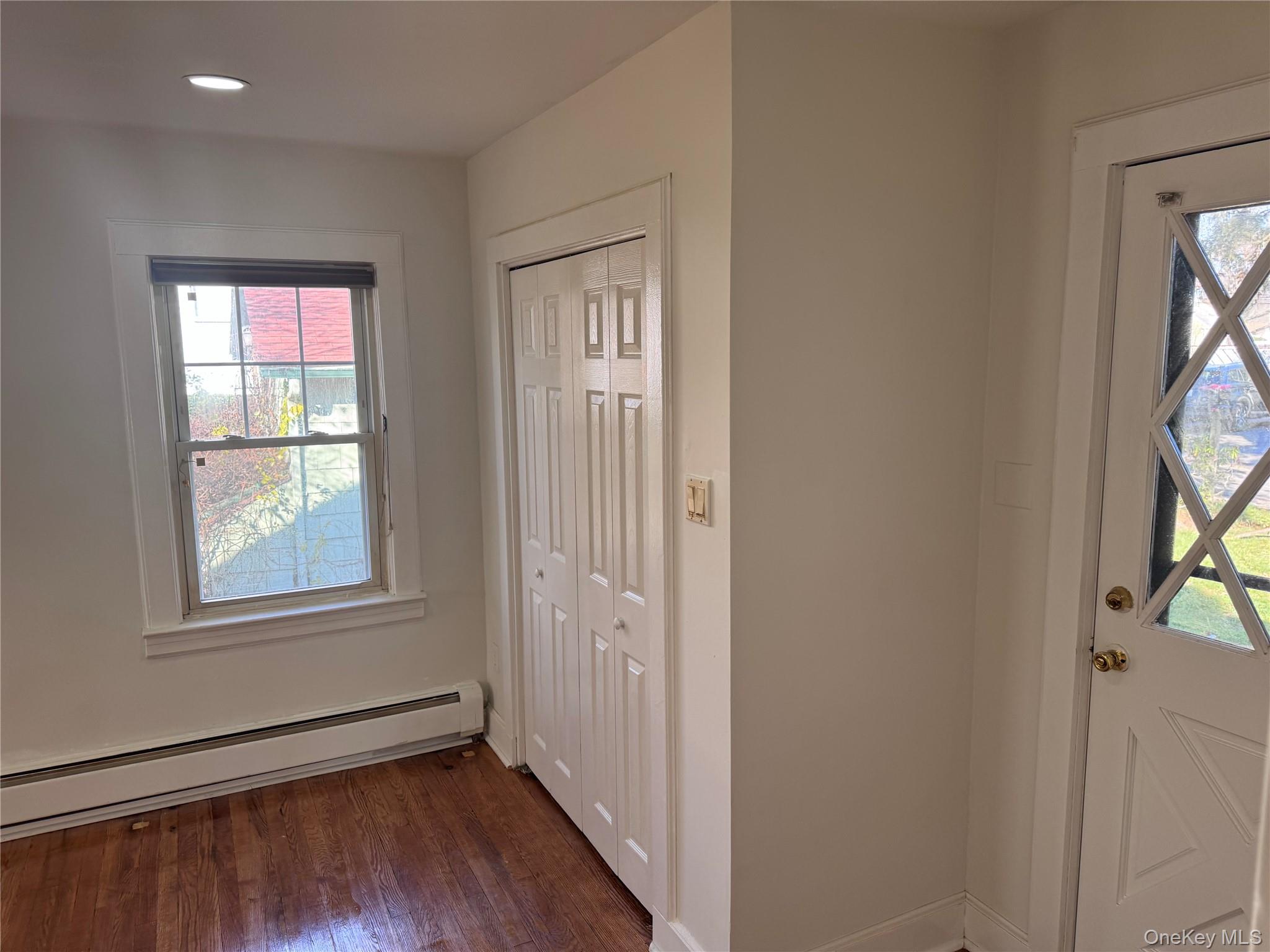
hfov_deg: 71.6
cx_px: 635
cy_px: 476
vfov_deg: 56.8
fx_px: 881
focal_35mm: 24
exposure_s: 1/128
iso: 100
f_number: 1.78
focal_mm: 6.76
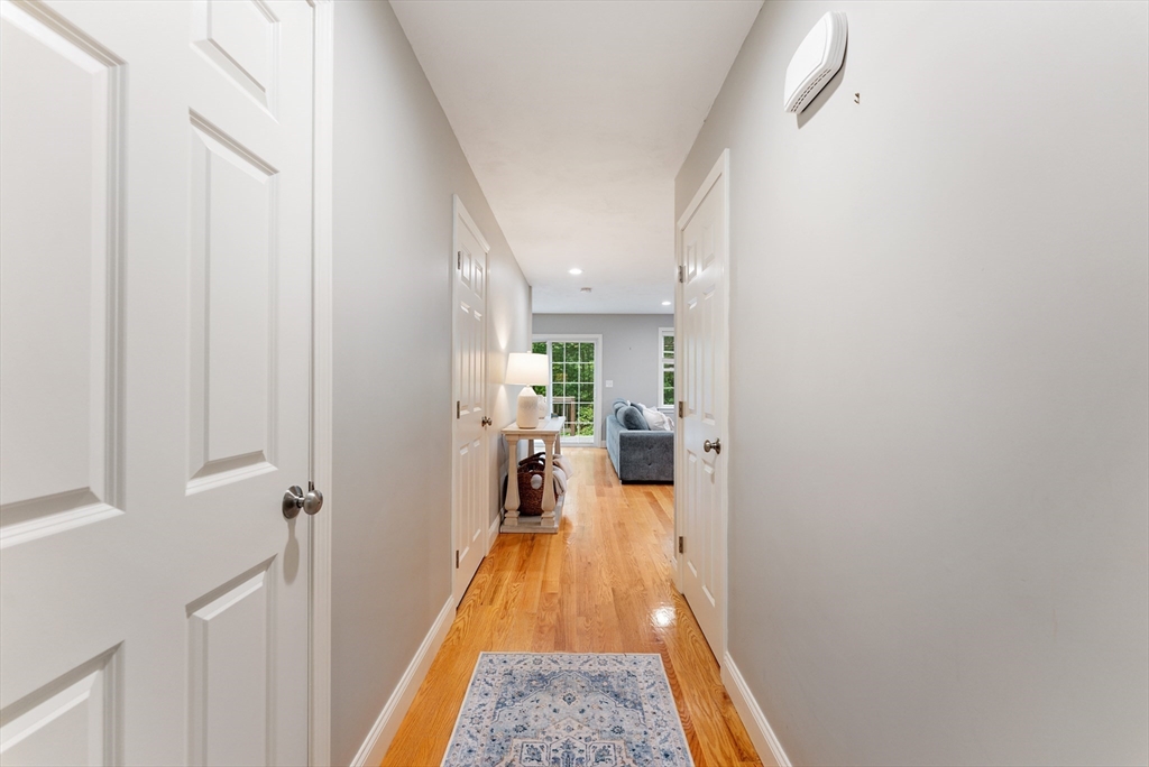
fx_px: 447
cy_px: 384
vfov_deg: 81.3
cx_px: 574
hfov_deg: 104.2
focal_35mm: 14
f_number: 8
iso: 320
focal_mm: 14
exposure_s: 1/2
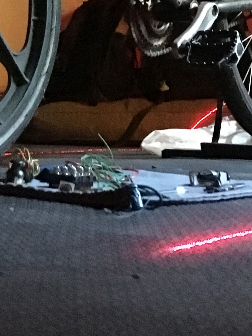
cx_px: 62
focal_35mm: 100
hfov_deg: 14.7
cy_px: -52
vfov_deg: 18.7
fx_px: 970
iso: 2000
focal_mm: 4.15
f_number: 2.2
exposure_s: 1/17
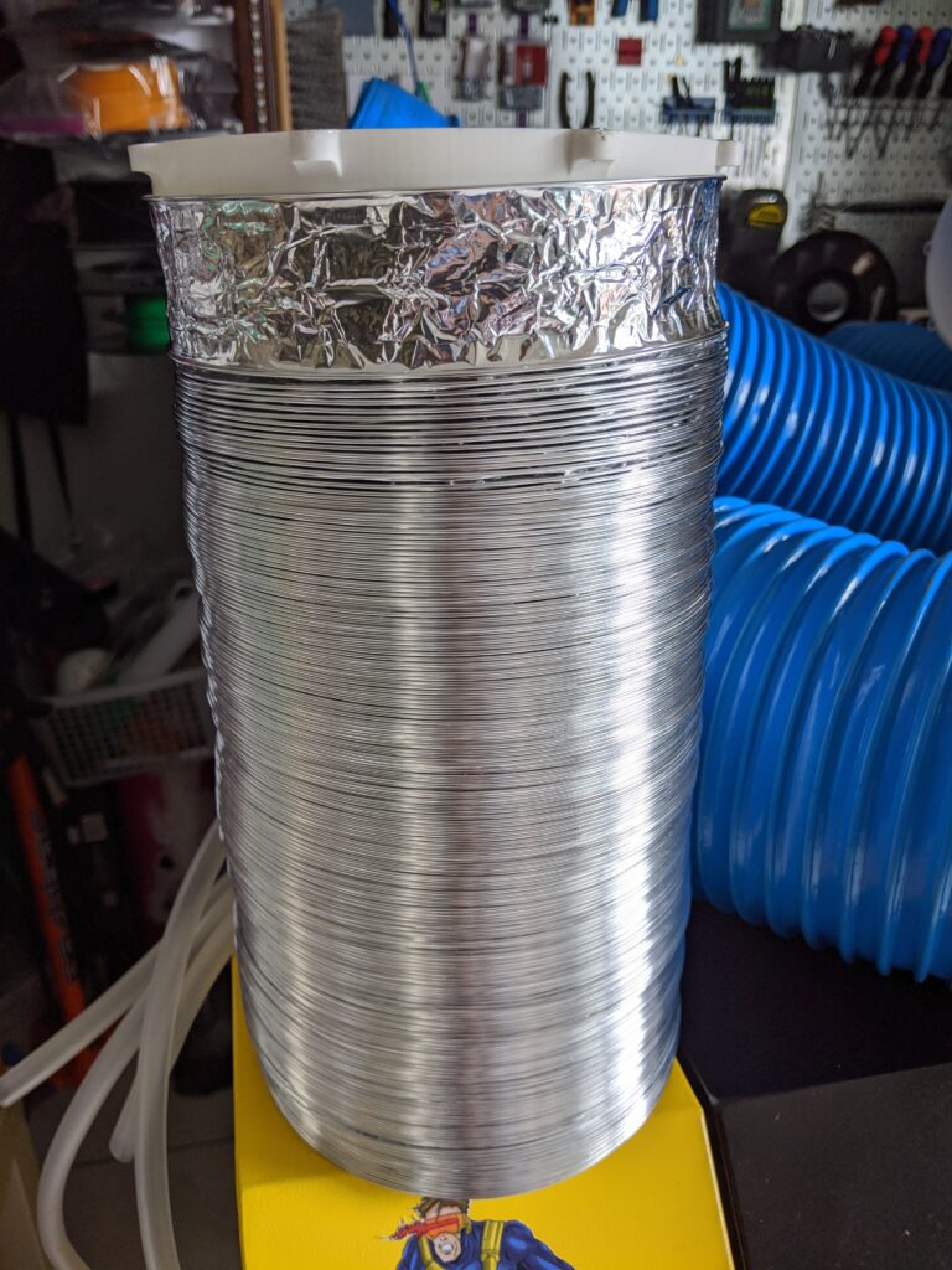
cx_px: 476
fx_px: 990
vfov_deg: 65.3
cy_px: 635
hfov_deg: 51.4
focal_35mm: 27
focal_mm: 4.44
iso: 68
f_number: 1.8
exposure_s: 1/59.9
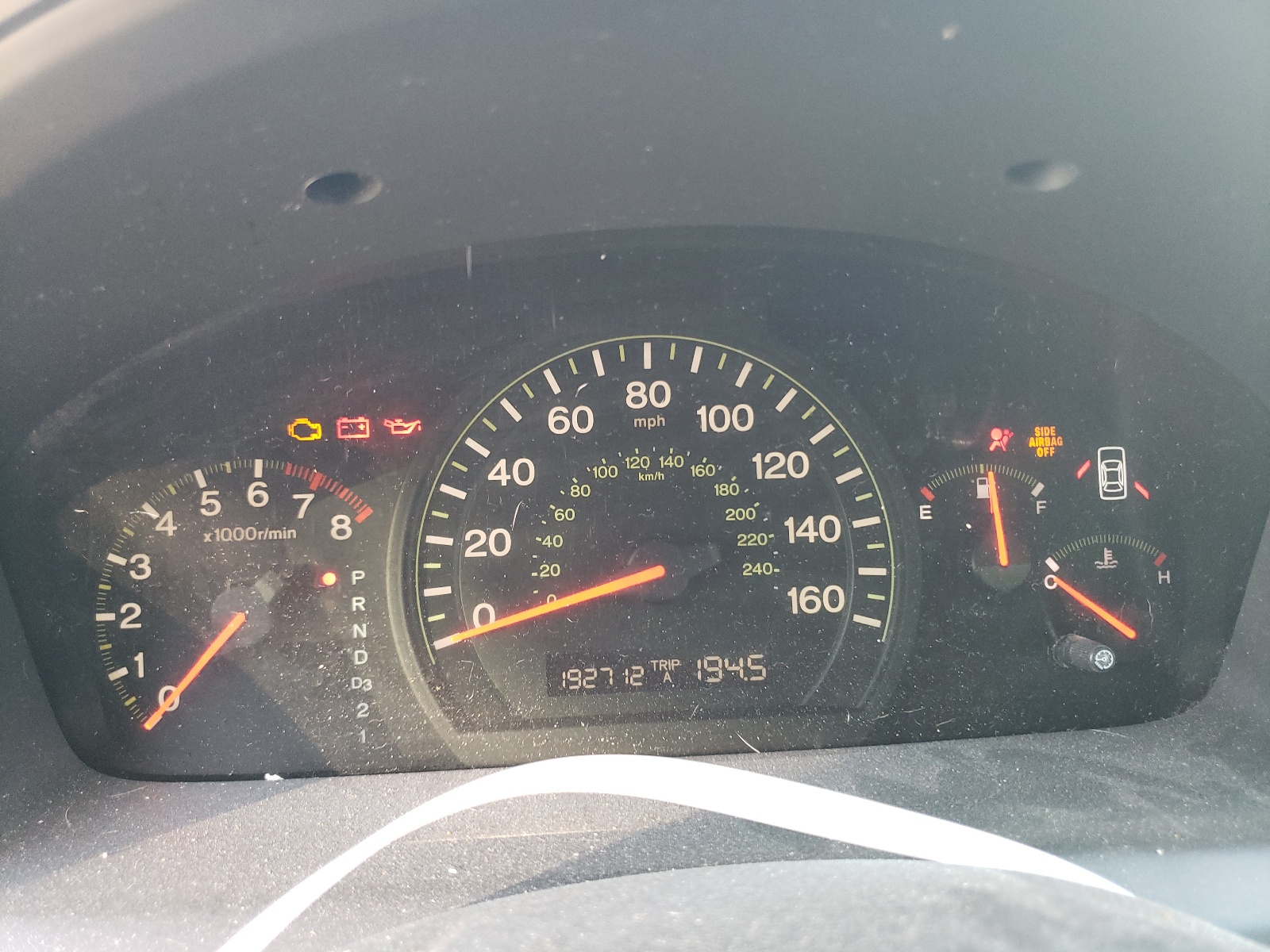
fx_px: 954
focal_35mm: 26
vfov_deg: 53.1
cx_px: 635
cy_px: 476
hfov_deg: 67.3
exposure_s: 1/60.2
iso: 161
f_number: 1.5
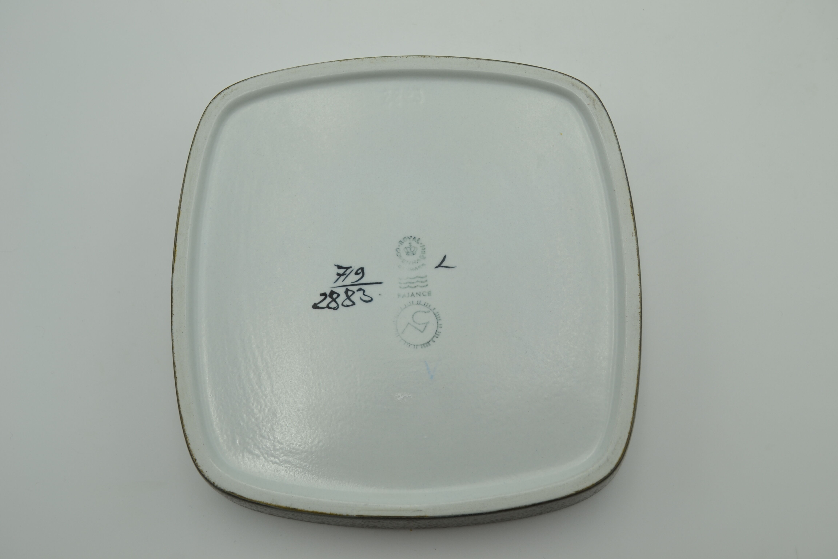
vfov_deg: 36.9
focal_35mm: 36
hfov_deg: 53.1
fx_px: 838
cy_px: 280
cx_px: 419
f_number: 6.3
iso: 100
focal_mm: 24
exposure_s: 1/80
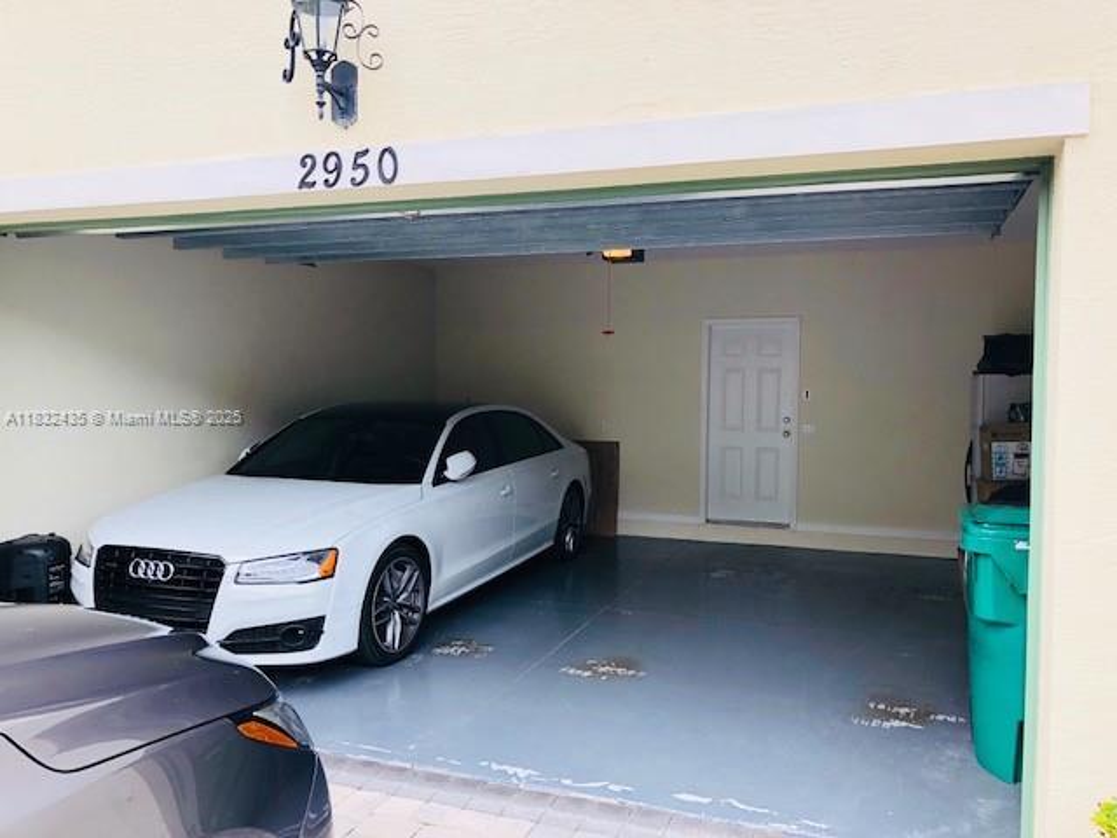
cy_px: 419
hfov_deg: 63.4
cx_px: 558
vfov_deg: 49.7
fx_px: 904
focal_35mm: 28
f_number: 1.8
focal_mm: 4
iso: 20
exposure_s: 1/284
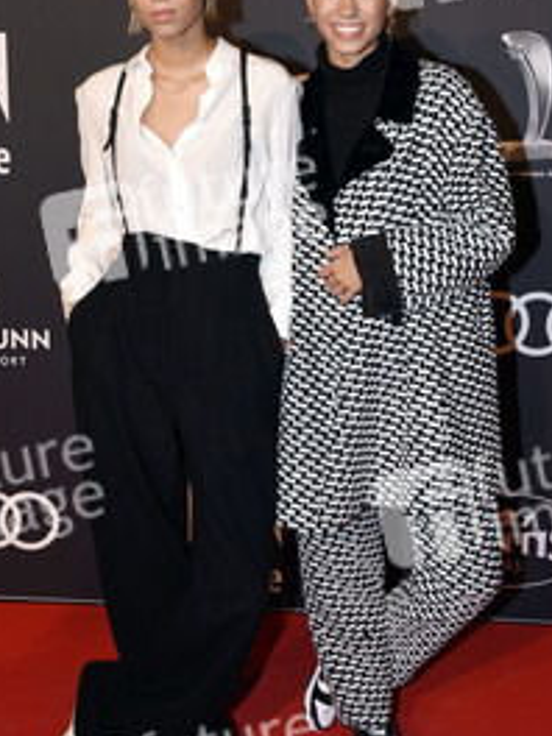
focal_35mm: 51
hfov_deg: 28.6
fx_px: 1084
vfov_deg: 37.5
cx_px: 265
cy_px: 362
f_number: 6.3
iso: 800
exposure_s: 1/100
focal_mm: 35
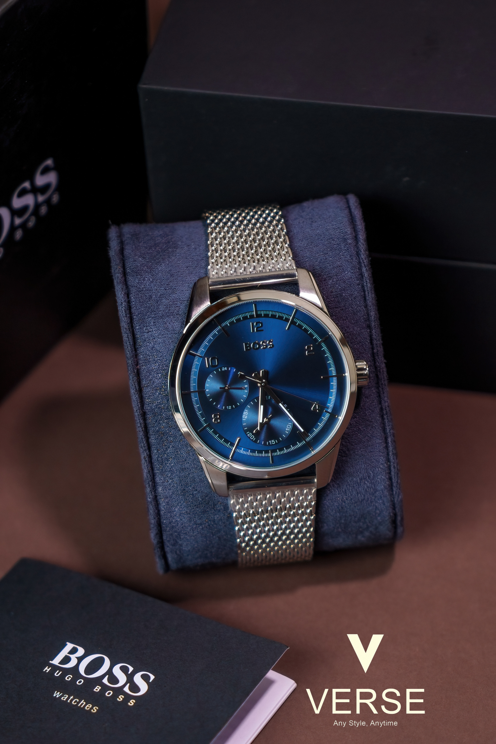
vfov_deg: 19.5
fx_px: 2170
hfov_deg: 13.0
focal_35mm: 105
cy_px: 372
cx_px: 248
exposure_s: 1/60
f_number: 4
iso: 200
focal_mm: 70
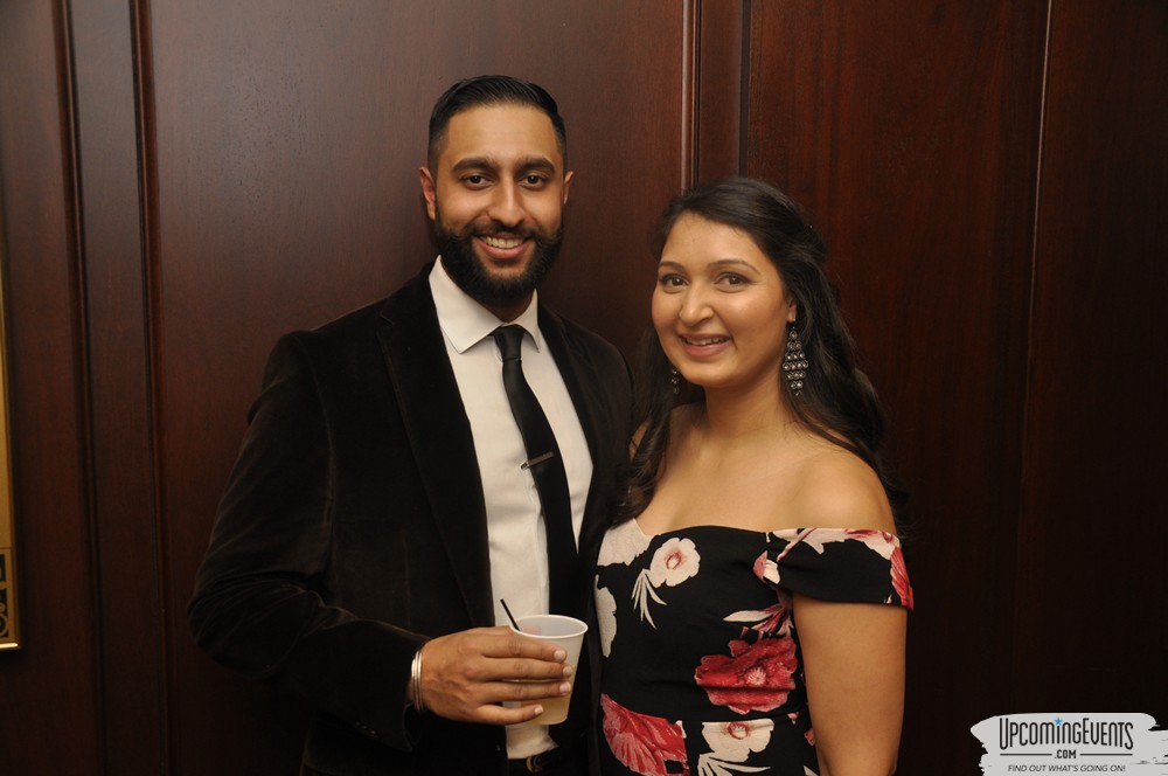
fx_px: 1215
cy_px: 388
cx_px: 584
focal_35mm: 38
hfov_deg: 51.3
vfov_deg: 35.4
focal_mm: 25
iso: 400
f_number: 5
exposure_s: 1/60
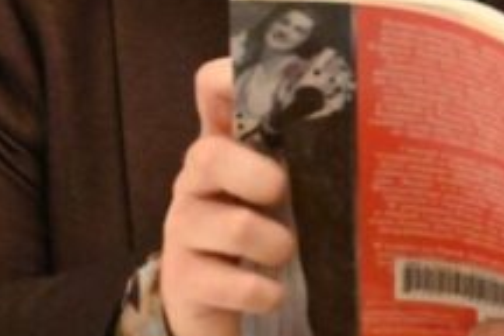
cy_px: 13
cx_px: -44
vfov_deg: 2.4
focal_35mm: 584
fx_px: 8175
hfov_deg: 3.5
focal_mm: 82
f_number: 5
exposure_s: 1/125
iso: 9000
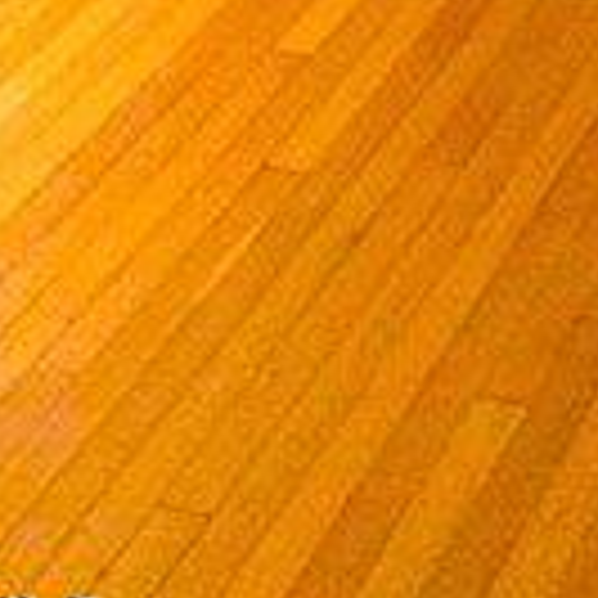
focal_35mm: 140
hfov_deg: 12.4
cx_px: 531
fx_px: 2736
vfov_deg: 11.1
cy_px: -688
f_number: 2.4
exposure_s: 1/20
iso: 200
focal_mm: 4.13
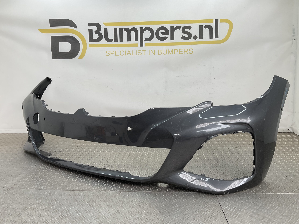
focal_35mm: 29
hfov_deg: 61.7
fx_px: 250
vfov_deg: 48.2
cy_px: 112
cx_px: 150
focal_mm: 3
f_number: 1.8
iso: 16
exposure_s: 1/149
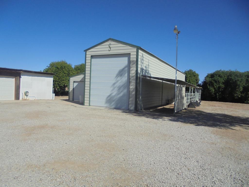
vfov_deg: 53.1
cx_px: 124
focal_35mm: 26
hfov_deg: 67.3
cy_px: 94
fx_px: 187
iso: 100
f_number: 11.5
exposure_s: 1/160
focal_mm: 4.6
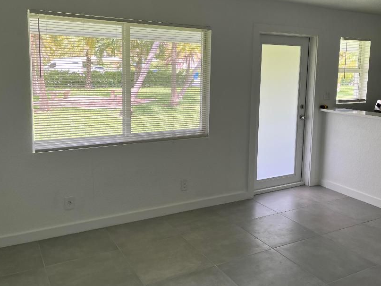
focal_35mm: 33
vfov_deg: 42.7
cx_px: 198
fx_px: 363
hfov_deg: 55.3
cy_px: 110
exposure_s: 1/122
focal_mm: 5.1
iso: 40
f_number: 1.6
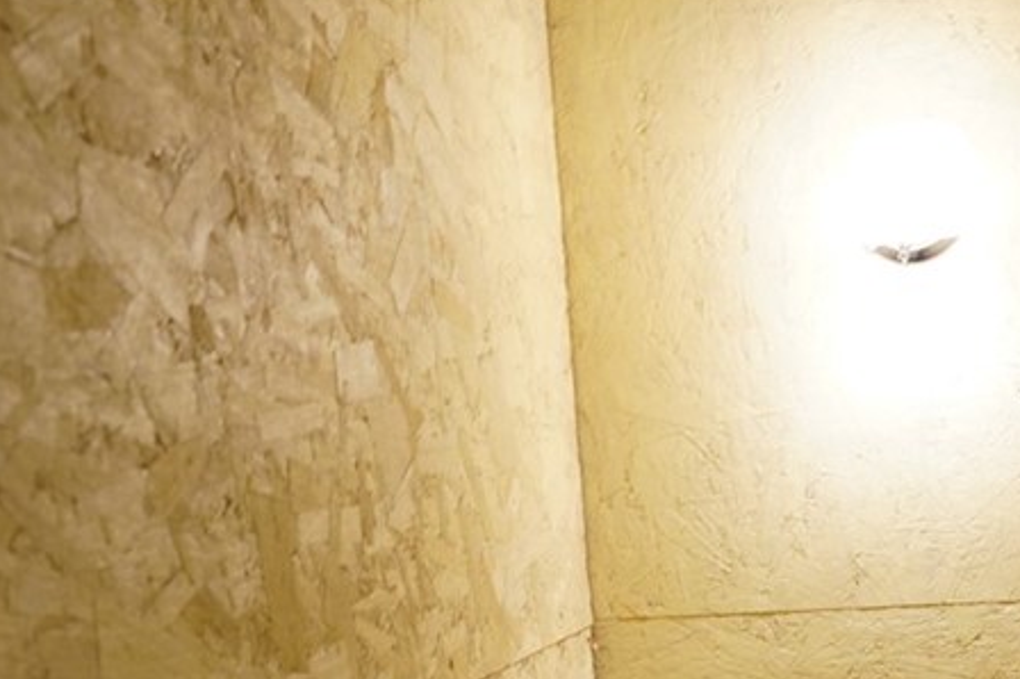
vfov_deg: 23.7
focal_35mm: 50
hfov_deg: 38.4
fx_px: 1416
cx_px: 792
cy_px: 891
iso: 400
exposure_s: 1/30
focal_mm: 14
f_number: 4
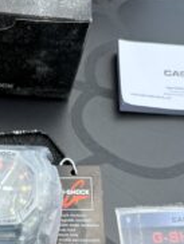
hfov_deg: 19.1
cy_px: 151
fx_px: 537
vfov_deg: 25.6
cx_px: 24
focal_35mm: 76
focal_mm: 5.96
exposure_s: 1/1667
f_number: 1.6
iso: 50
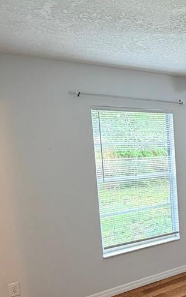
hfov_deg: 30.0
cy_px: 178
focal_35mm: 36
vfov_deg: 53.7
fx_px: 292
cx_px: 225
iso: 320
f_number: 2.2
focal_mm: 2.22
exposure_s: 1/60
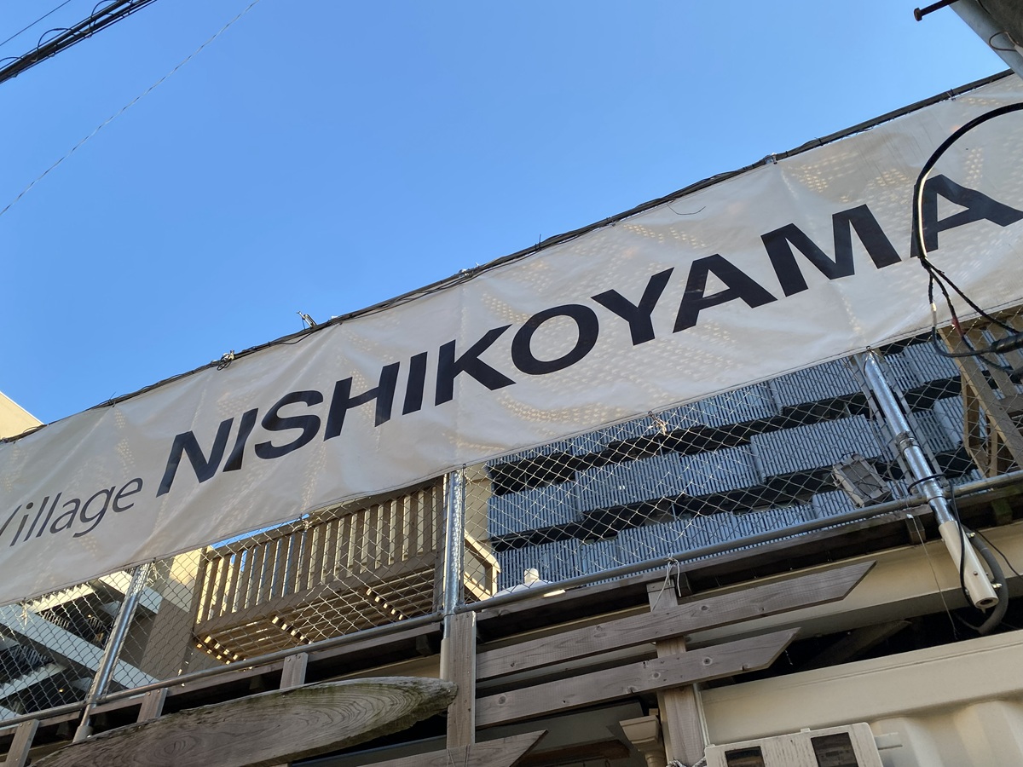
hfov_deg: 67.3
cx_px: 512
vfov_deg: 53.1
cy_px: 384
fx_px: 768
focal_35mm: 26
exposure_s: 1/654
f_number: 1.8
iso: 32
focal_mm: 4.25
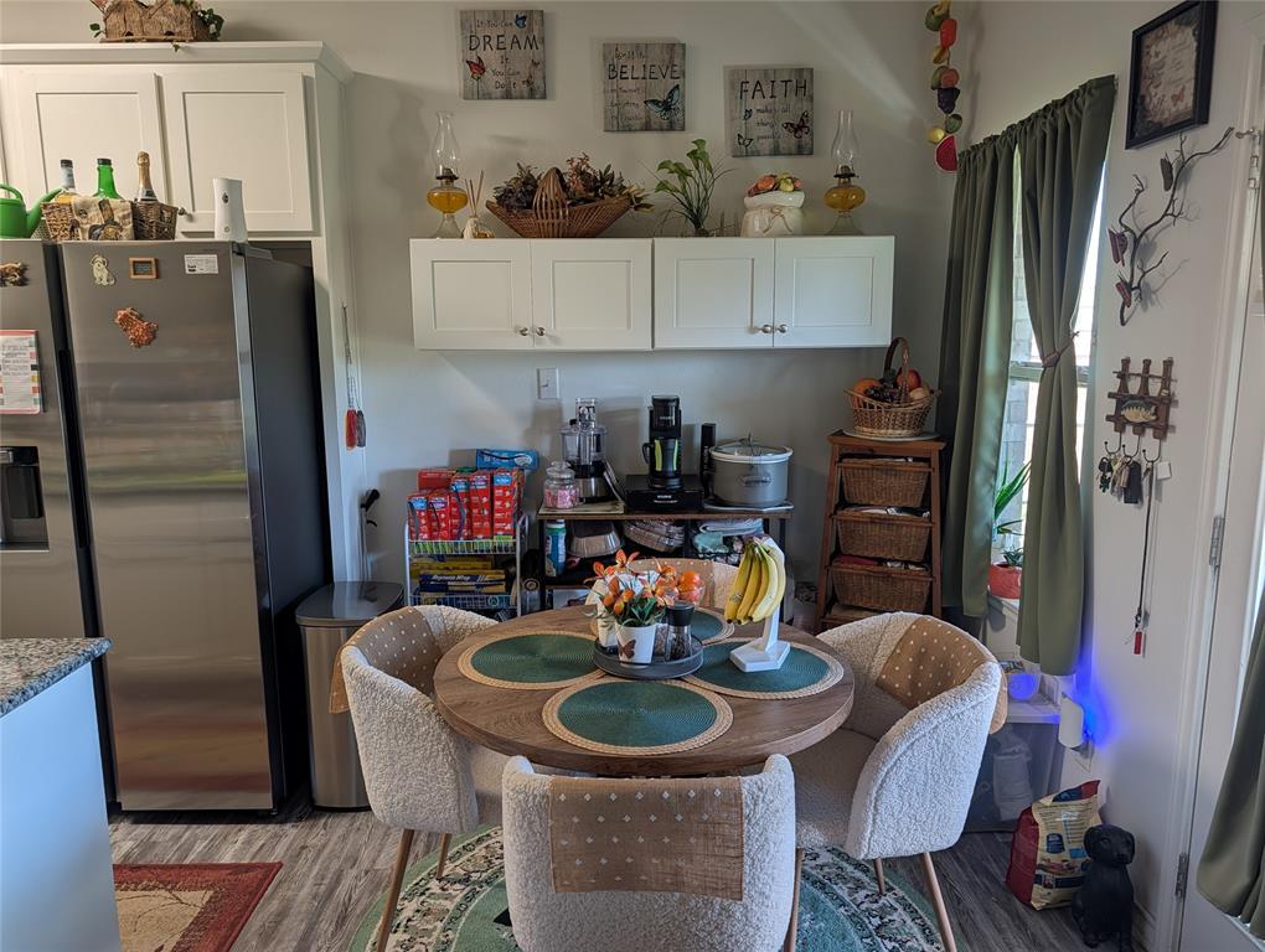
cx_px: 632
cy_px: 476
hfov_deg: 71.5
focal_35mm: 24
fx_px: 878
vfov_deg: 56.9
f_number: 1.68
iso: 23
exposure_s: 1/30
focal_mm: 6.9
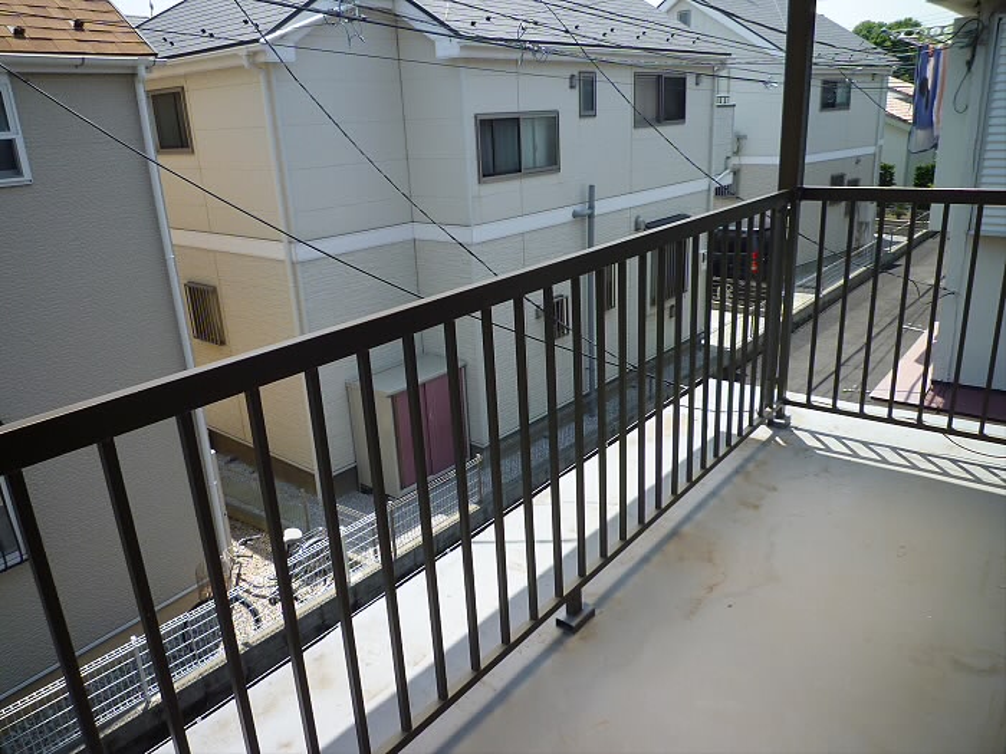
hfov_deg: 69.4
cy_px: 377
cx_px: 503
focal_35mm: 25
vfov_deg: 54.9
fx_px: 727
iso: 80
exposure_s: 1/500
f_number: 3.2
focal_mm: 4.4
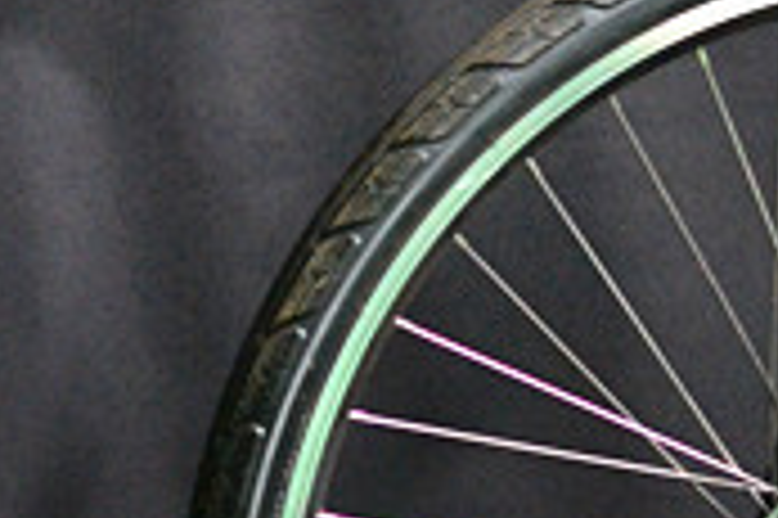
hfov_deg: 5.8
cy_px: 92
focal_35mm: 347
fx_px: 7492
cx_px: 1673
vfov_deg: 4.0
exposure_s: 1/30
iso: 1800
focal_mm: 50
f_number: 3.2
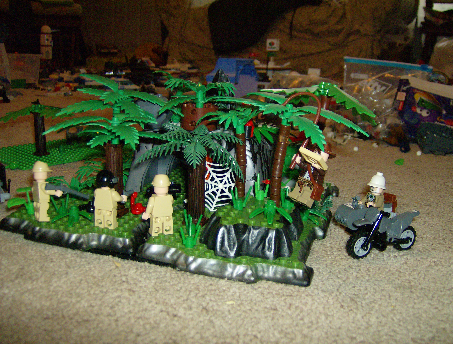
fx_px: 473
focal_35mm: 36
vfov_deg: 40.0
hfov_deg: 51.1
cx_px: 226
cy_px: 172
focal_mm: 6
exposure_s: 1/60
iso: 200
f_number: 2.8
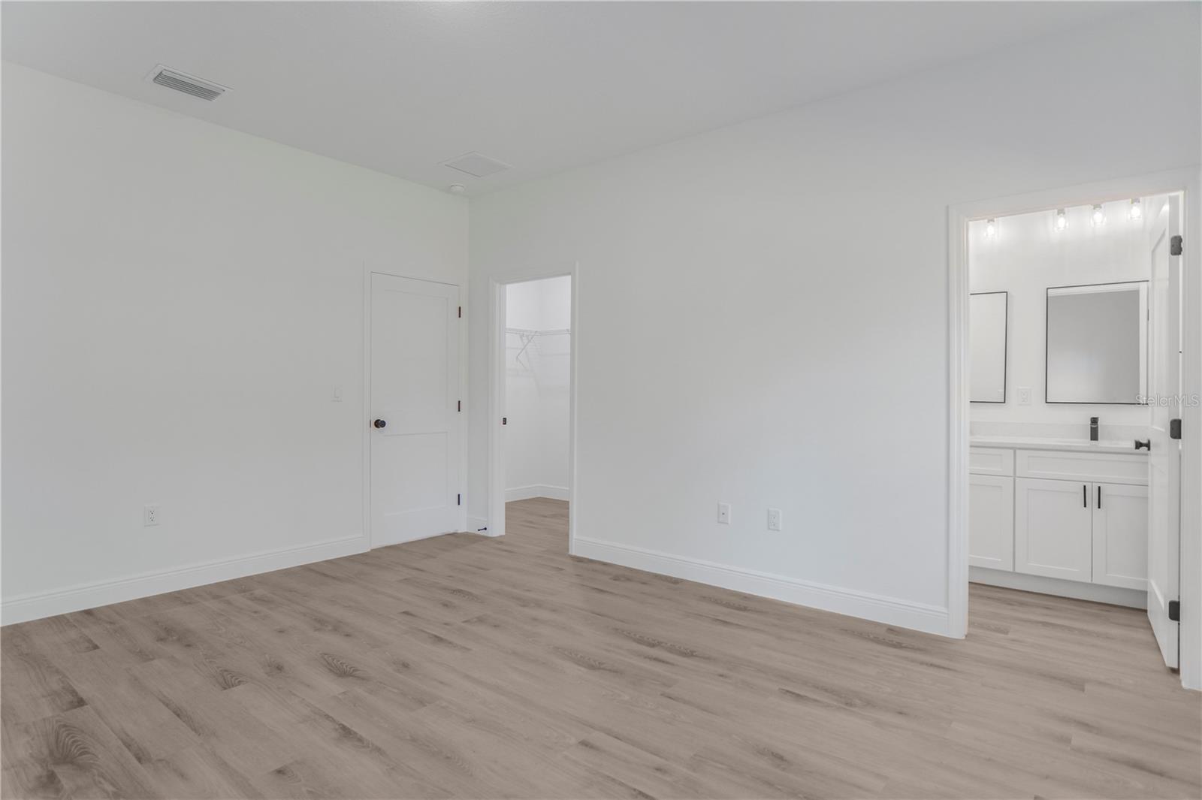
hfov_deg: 90.0
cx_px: 601
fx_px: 601
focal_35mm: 18
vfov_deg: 67.3
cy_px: 400
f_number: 2.2
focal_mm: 12
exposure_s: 1/40
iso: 100
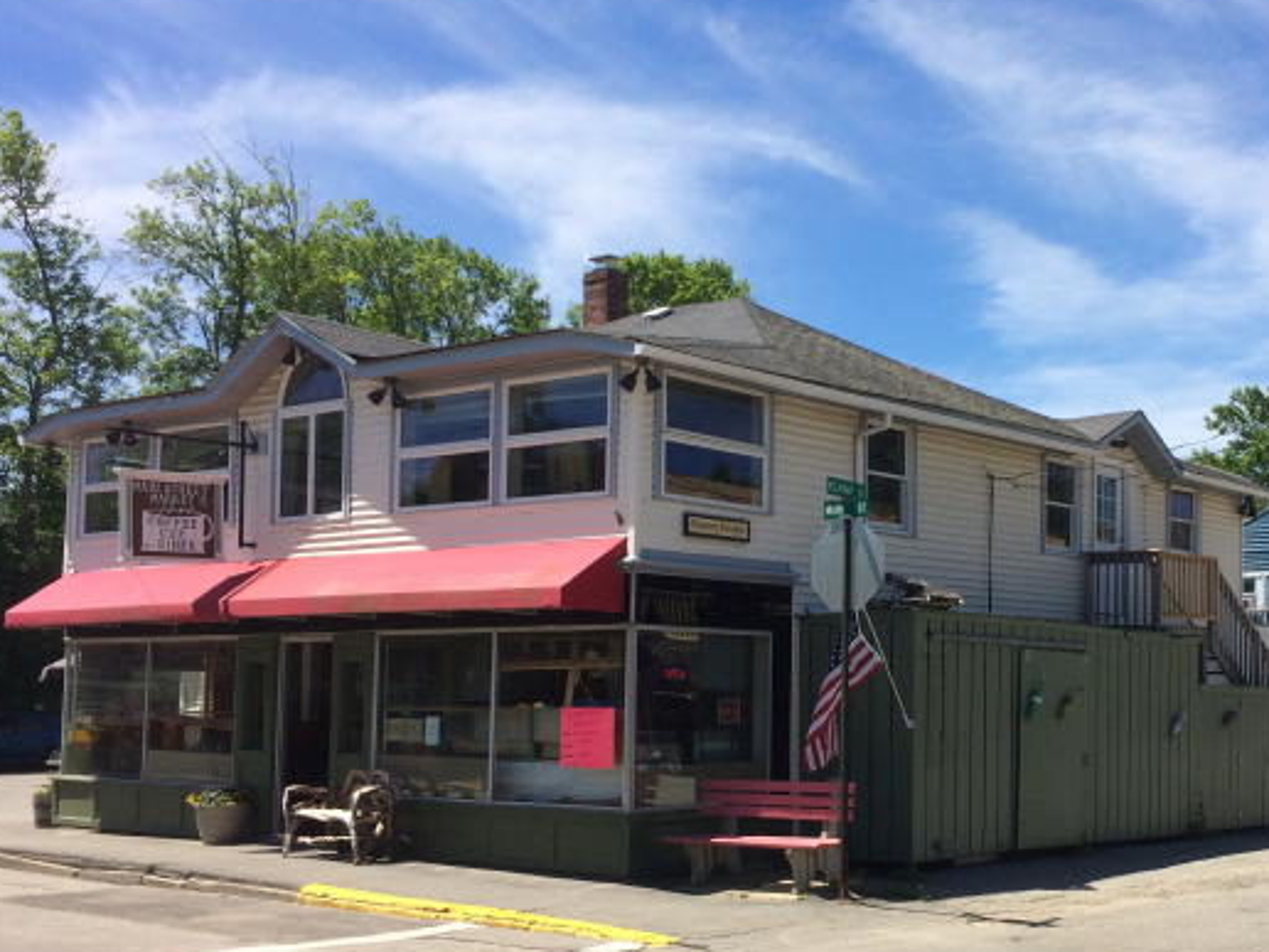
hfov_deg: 41.0
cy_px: 603
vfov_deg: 32.0
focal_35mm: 45
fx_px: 1650
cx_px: 927
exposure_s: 1/1953
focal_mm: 4.15
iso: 32
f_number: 2.2
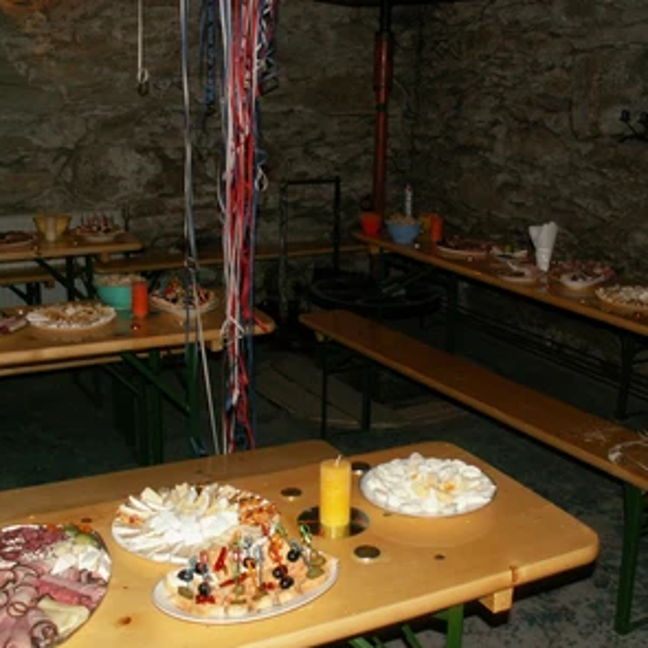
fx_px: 890
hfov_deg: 40.0
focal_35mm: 42
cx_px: 340
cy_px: 327
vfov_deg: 40.0
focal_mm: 5.86
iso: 160
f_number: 2.8
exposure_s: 1/40
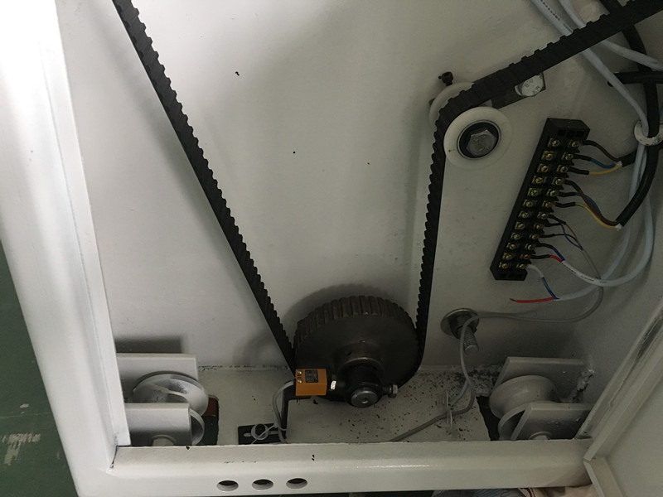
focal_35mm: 29
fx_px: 555
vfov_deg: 48.2
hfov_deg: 61.7
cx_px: 332
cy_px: 248
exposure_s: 1/25
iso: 250
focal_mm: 4.15
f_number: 2.2
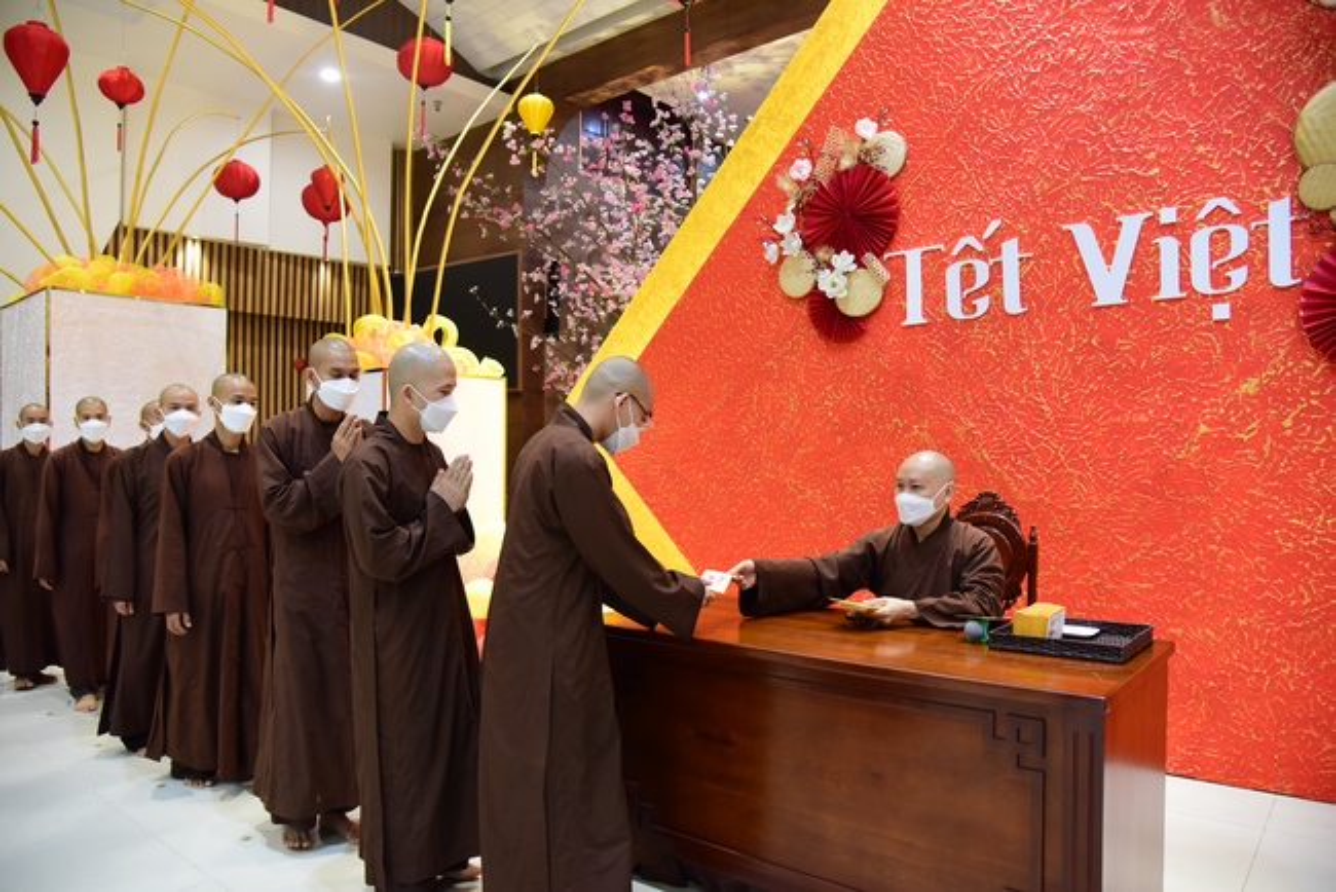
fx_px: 891
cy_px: 446
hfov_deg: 73.7
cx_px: 668
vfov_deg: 53.2
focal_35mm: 24
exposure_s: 1/125
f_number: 4.5
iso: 3200
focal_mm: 24
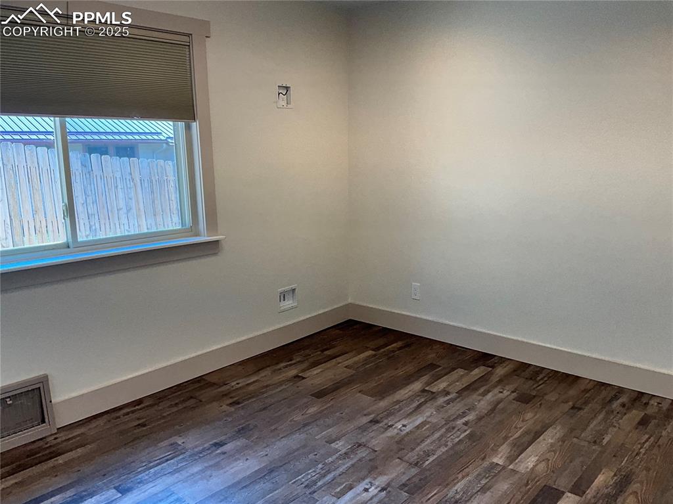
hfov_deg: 61.7
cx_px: 336
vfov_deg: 48.2
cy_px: 252
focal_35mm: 29
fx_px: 564
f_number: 1.8
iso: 64
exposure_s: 1/120
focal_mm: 3
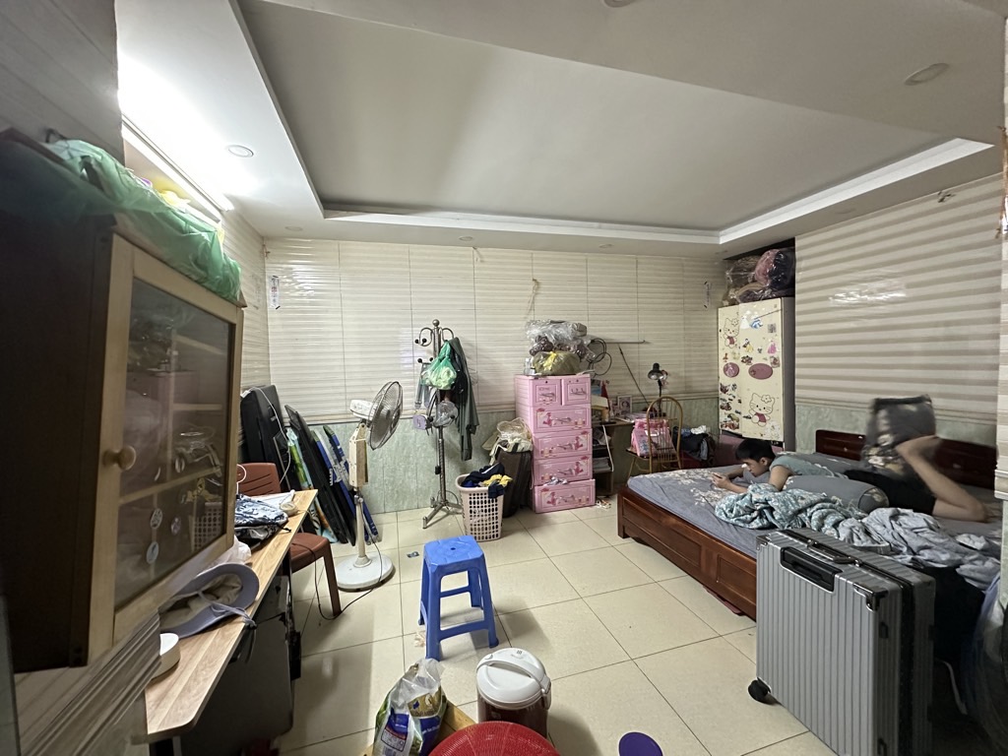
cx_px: 504
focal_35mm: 14
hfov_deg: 102.1
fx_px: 408
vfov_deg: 85.7
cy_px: 378
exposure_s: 1/34
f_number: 2.2
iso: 1000
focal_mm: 2.22
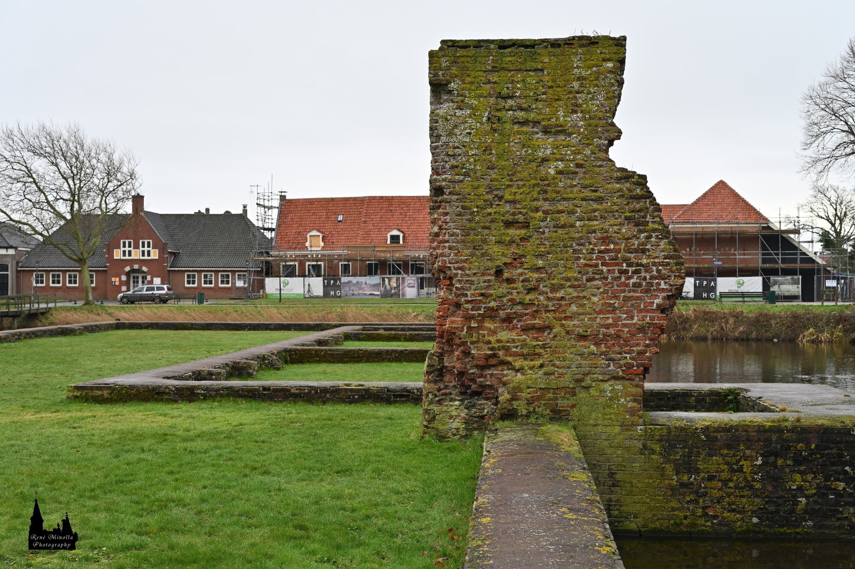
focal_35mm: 49
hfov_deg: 40.4
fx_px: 1163
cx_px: 428
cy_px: 284
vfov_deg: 27.5
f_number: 5
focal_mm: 49
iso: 100
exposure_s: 1/100
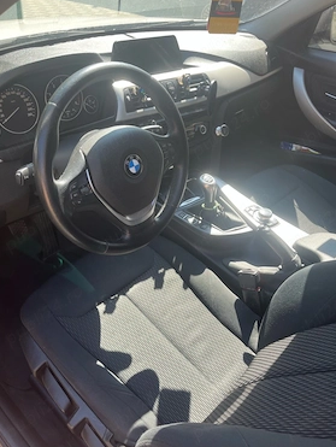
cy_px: 236
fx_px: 362
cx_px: 161
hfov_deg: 49.8
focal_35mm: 28
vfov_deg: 63.3
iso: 40
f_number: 1.6
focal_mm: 5.1
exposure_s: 1/248
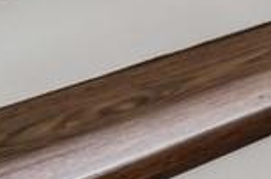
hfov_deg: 12.5
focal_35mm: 118
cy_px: -291
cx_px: 697
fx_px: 882
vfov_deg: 9.8
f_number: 11
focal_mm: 16.5
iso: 200
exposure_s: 1/1.25
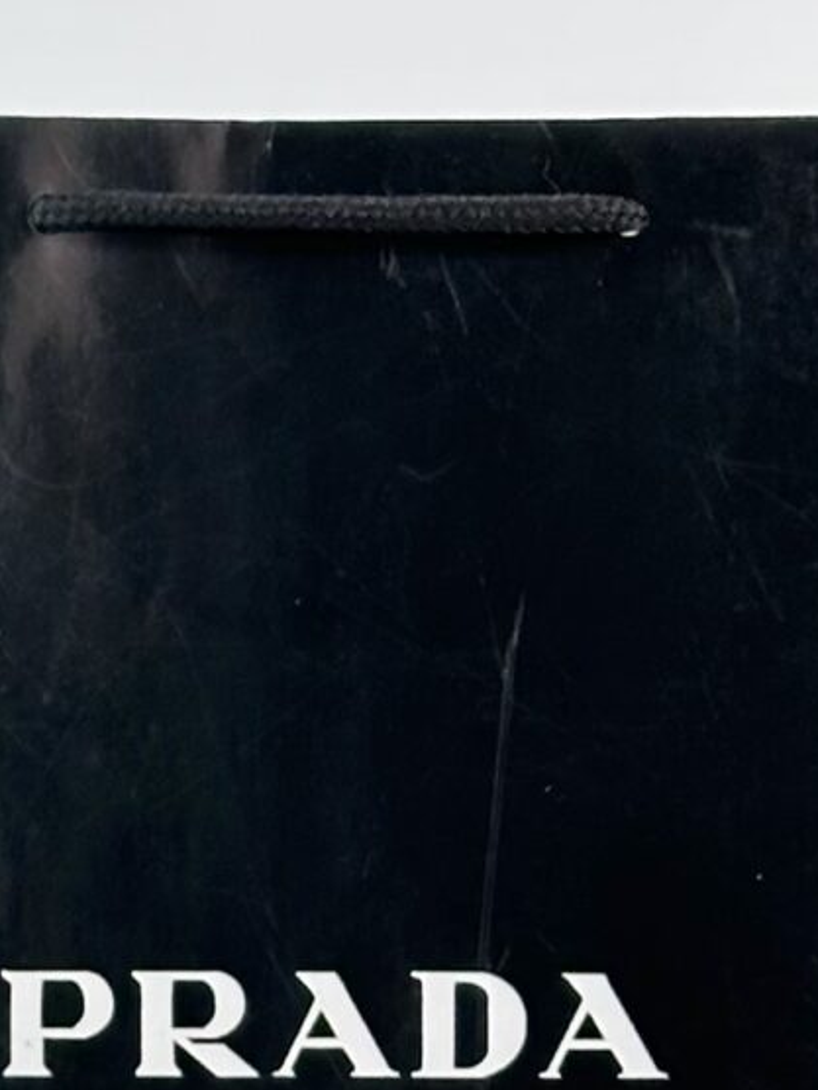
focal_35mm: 221
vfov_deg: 8.9
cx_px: -914
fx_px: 6963
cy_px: 923
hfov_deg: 6.5
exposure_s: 1/50
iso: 50
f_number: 1.78
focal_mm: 6.86
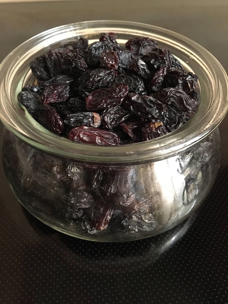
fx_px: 255
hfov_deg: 48.2
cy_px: 152
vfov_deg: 61.7
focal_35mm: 29
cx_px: 114
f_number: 2.2
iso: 320
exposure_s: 1/17
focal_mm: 4.15
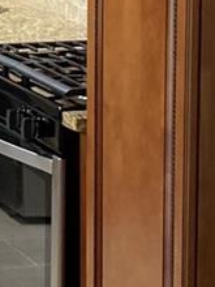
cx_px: -129
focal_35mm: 153
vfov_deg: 12.8
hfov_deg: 9.4
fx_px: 1267
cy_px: 39
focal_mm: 3.99
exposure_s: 1/60
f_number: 1.8
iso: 125
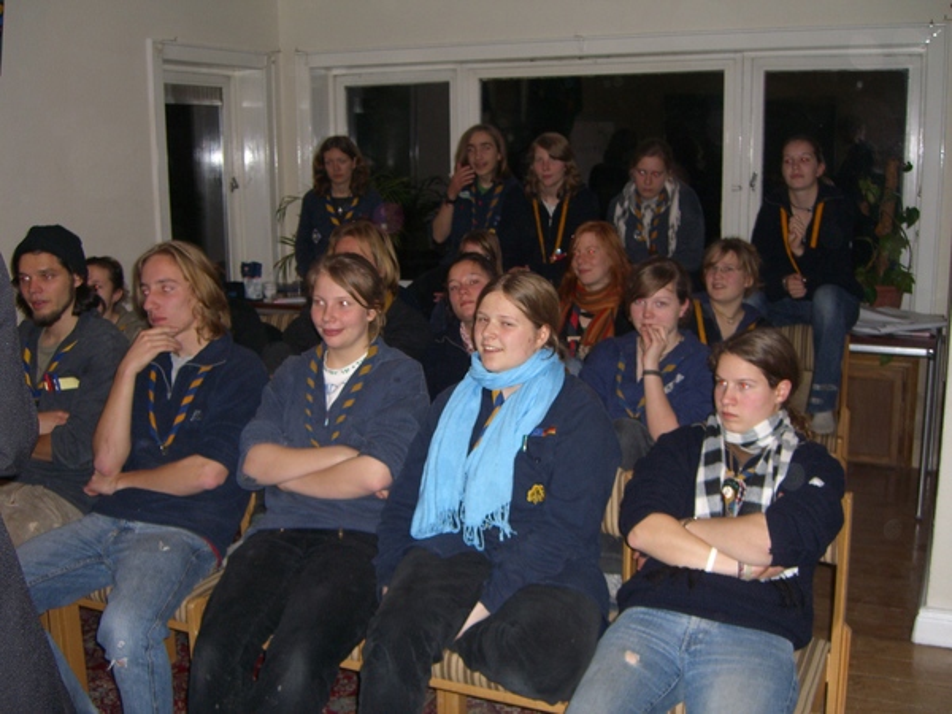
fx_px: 1045
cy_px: 357
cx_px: 476
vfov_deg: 37.7
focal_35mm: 38
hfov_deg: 49.0
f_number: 2.8
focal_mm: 7.9
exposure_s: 1/60
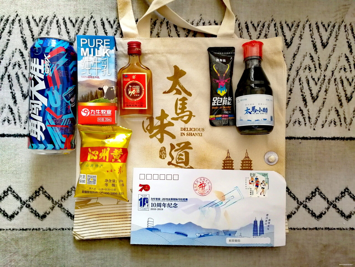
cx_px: 178
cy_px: 134
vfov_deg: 51.4
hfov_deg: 65.3
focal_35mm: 27
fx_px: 277
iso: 200
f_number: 2.2
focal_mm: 3.95
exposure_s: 1/50
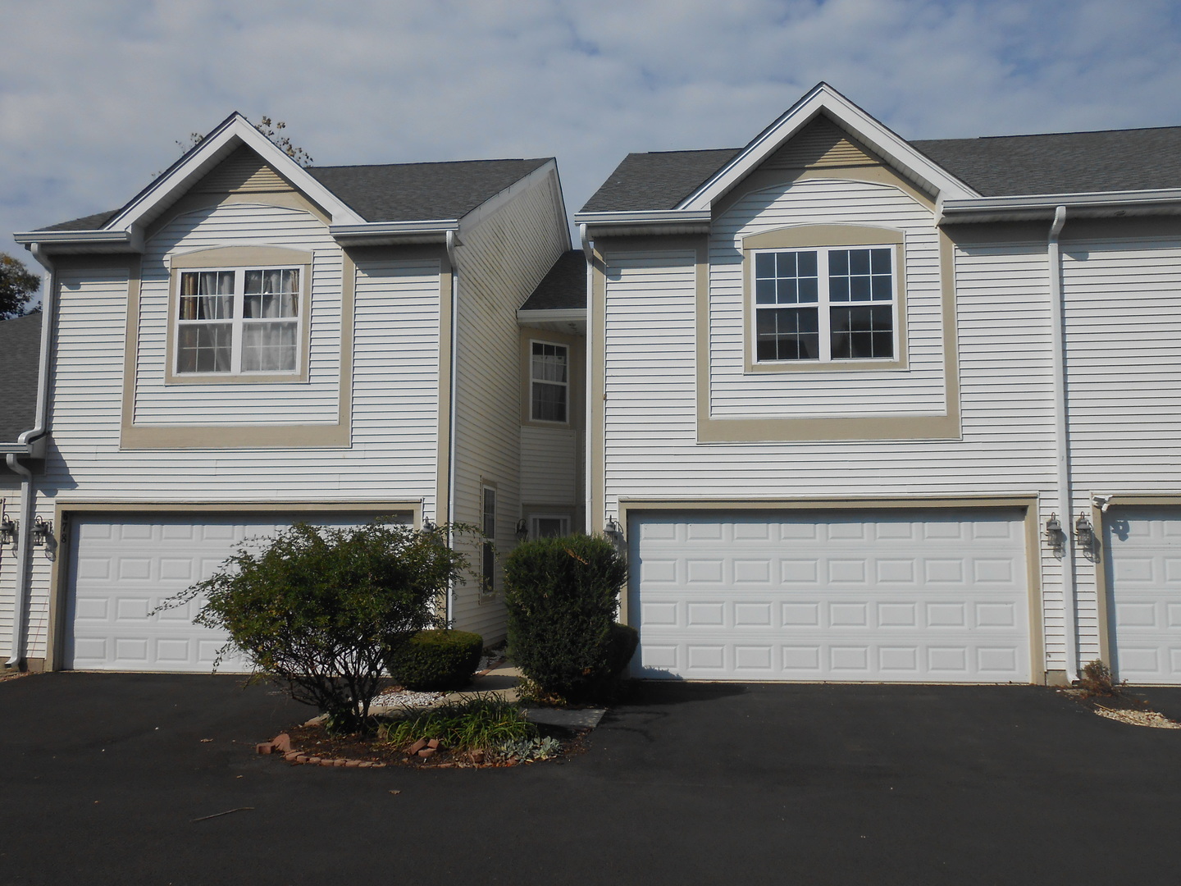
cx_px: 590
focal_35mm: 30
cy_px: 443
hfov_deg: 60.0
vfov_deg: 46.8
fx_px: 1024
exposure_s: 1/250
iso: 100
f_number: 11.9
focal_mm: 5.3
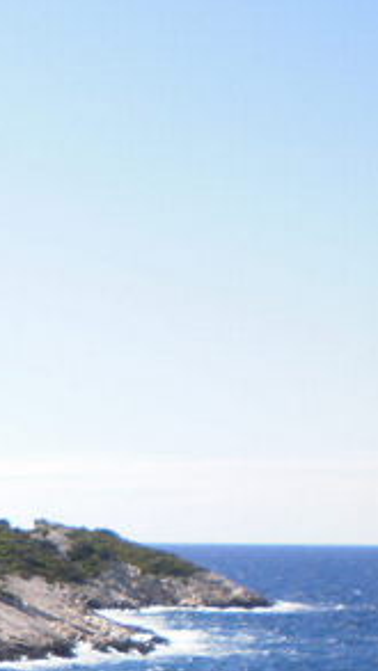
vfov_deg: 18.6
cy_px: 607
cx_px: -302
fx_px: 2012
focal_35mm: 113
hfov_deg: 10.1
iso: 100
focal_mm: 6.3
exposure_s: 1/640
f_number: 4.6
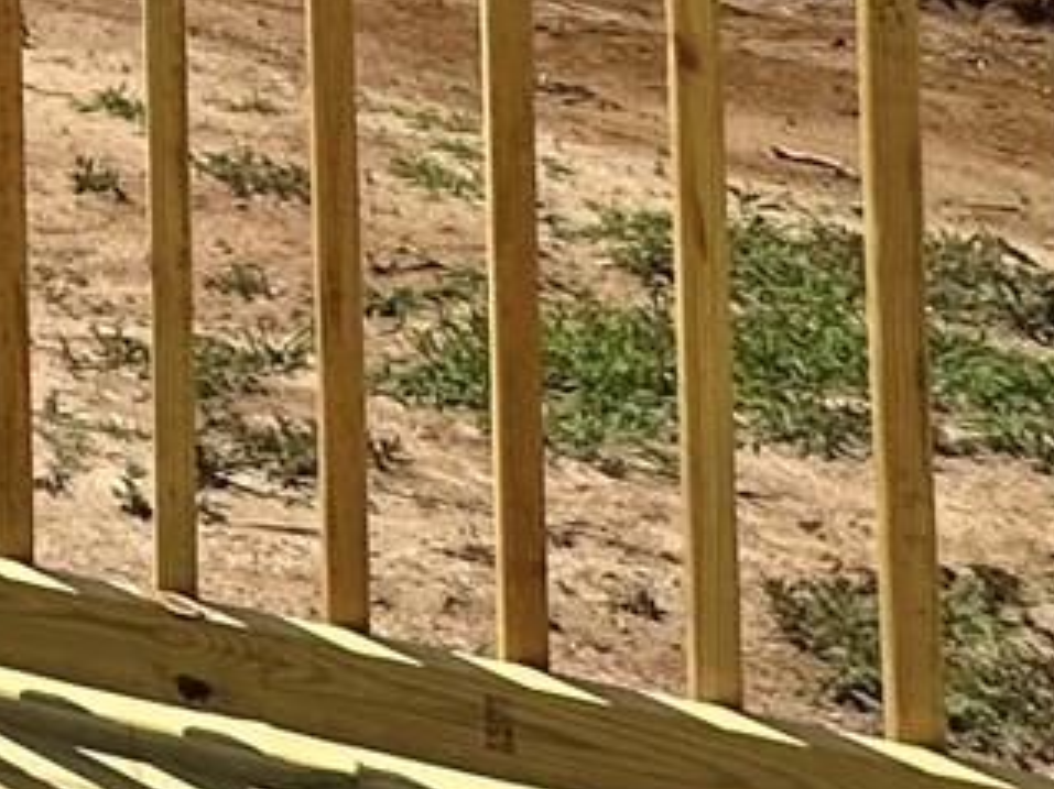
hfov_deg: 14.0
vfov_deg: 13.4
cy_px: -918
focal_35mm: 90
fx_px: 2739
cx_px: -1566
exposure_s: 1/2304
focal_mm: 2.22
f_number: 2.2
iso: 50
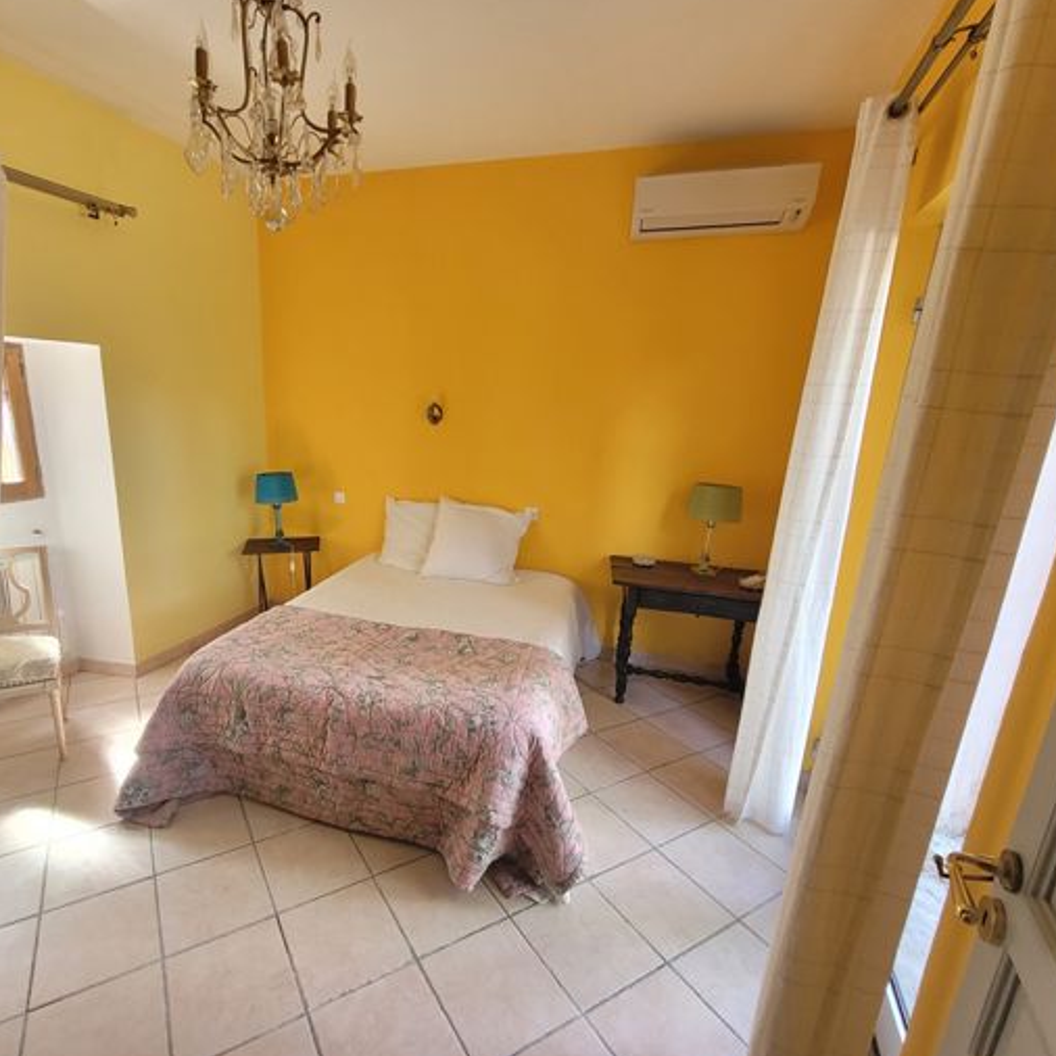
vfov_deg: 87.4
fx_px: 552
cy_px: 536
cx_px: 416
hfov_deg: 86.2
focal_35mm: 16
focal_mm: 1.74
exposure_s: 1/50
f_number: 2.2
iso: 125
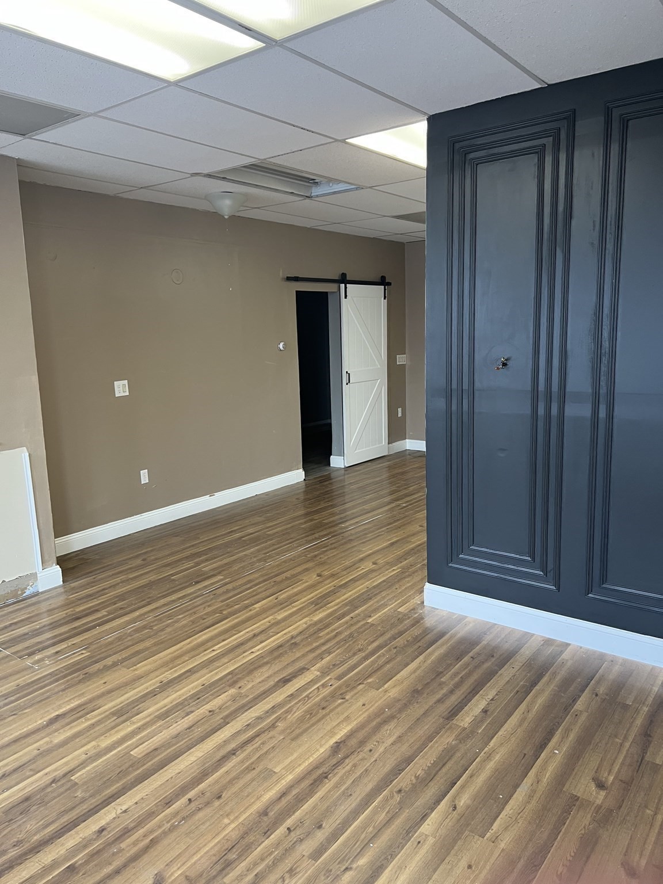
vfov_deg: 67.3
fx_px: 664
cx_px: 332
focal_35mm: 26
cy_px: 442
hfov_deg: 53.1
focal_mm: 5.7
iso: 100
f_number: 1.5
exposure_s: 1/60
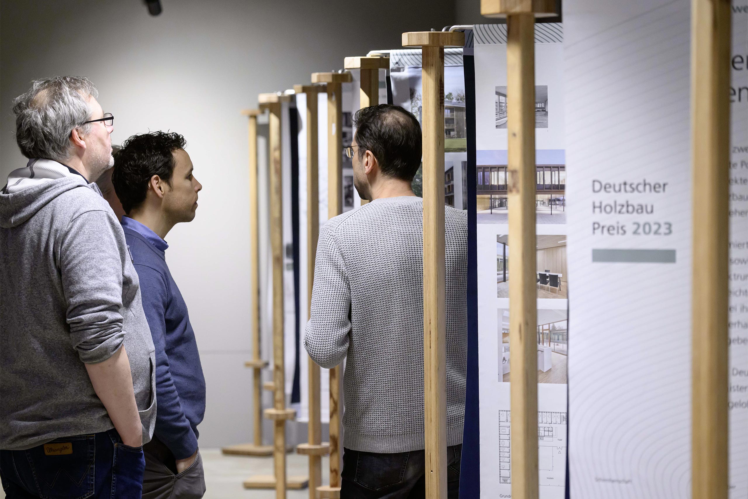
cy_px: 250
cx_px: 374
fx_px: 2493
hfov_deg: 17.1
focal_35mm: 120
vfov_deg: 11.4
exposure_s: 1/250
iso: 1600
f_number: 4.5
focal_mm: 120
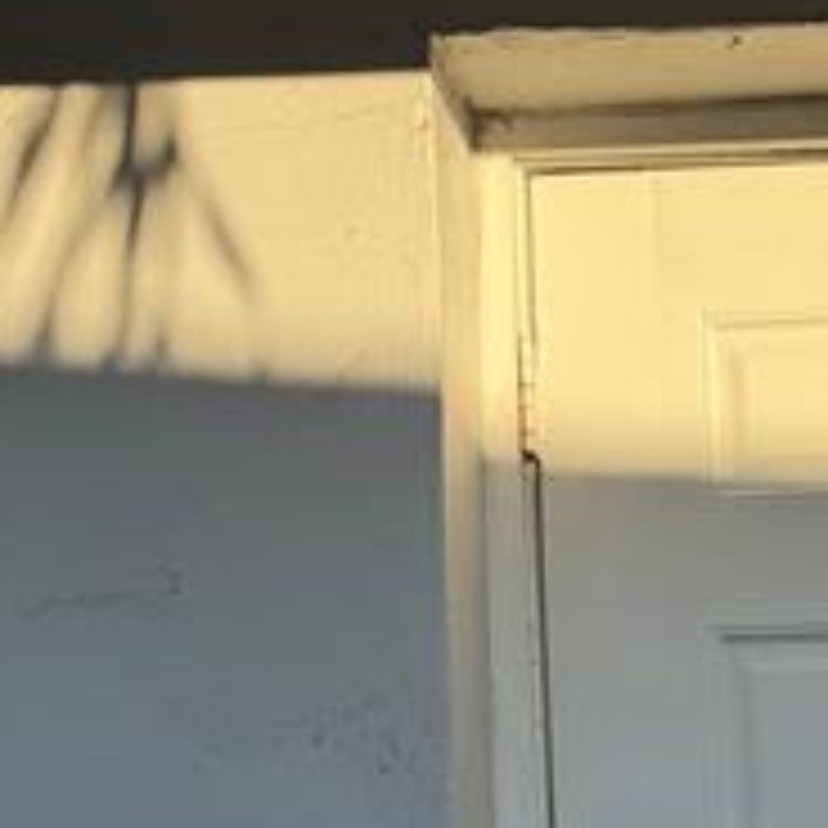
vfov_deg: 21.3
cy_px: 1224
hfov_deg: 23.0
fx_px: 1867
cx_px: 990
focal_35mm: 69
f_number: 1.78
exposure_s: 1/2232
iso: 100
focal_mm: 6.76
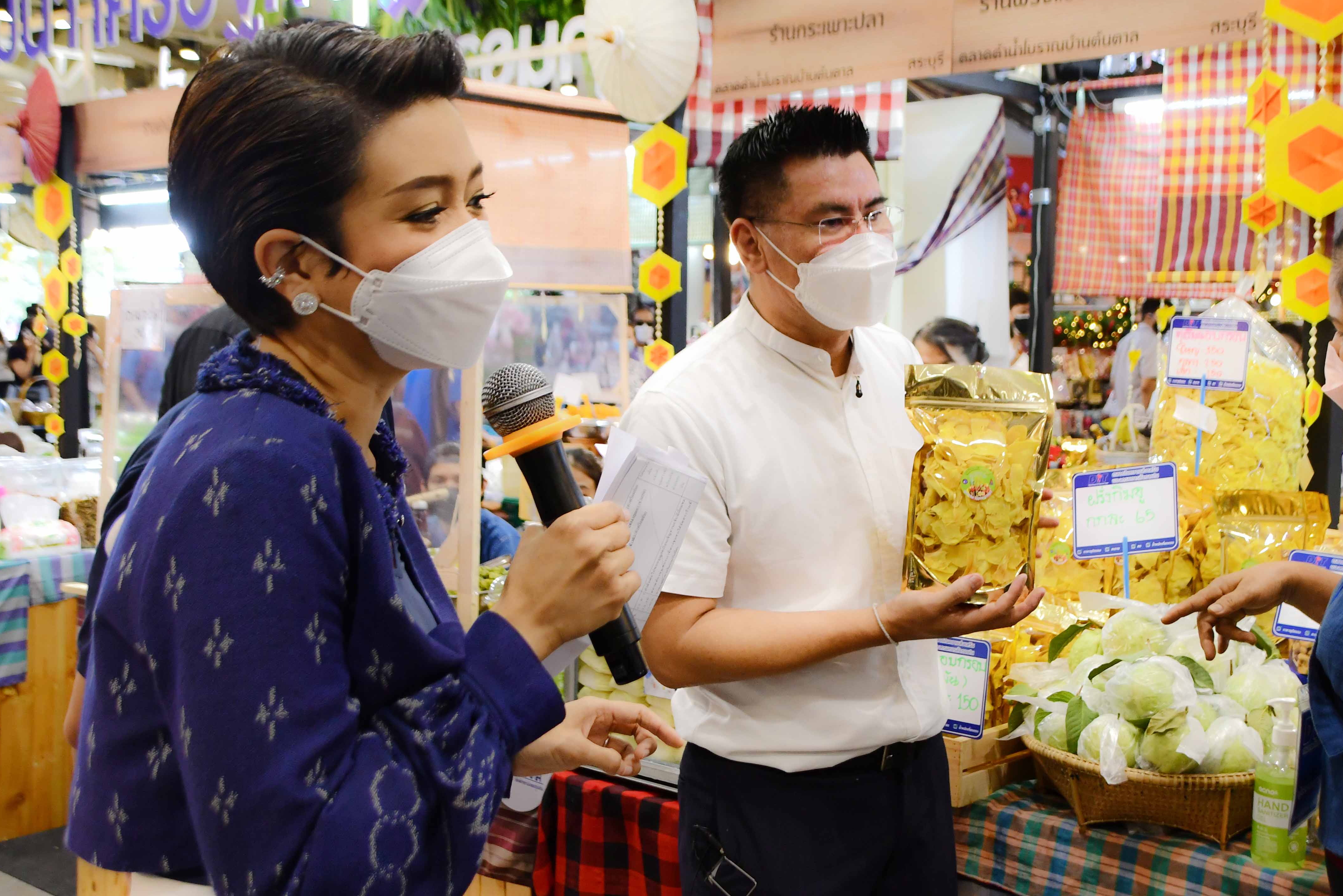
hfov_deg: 45.1
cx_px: 832
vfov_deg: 31.1
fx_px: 1604
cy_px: 337
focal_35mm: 43
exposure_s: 1/125
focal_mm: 22
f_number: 3.8
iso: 1100
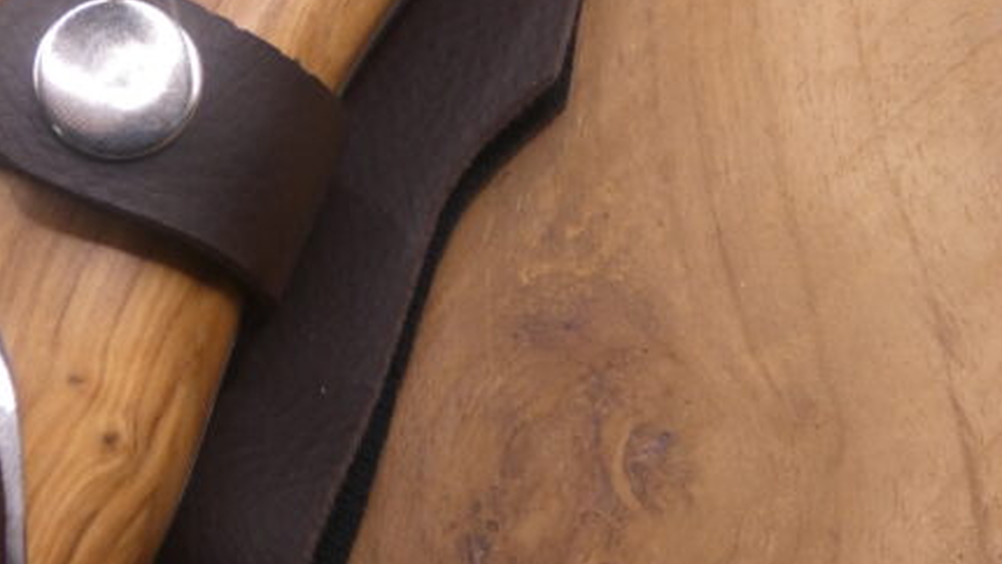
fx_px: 2046
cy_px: -198
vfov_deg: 14.9
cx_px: 433
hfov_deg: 27.5
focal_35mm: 77
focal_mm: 6.8
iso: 250
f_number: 3.5
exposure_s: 1/80
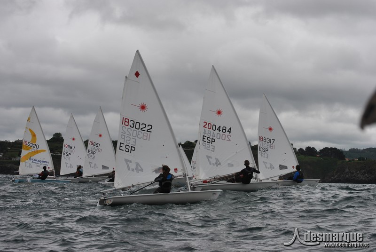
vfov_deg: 16.6
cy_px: 126
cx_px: 188
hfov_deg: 24.6
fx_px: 863
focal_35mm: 82
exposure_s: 1/250
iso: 100
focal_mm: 55
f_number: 8
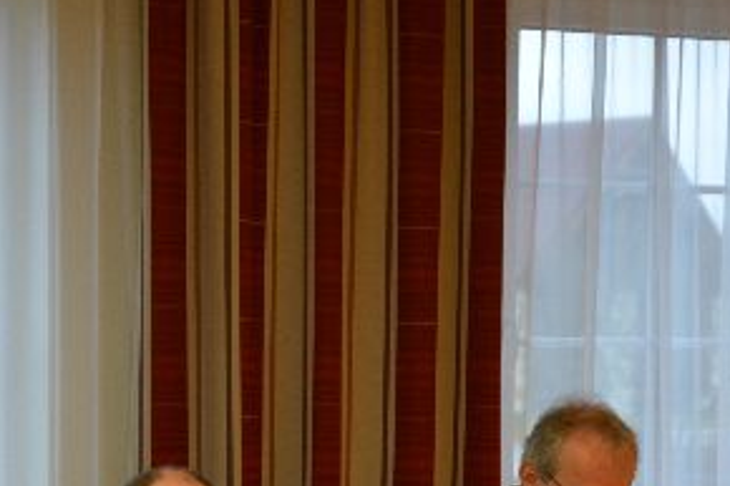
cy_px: 551
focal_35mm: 130
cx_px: 320
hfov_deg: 15.7
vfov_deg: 10.4
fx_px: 2639
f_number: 4.5
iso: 640
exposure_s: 1/60
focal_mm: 35
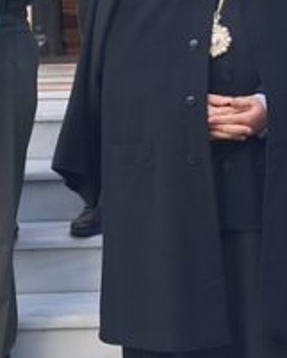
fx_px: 1422
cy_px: -52
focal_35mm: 134
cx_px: 162
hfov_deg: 11.5
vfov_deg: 14.0
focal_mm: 4
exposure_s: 1/50
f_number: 1.8
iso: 50
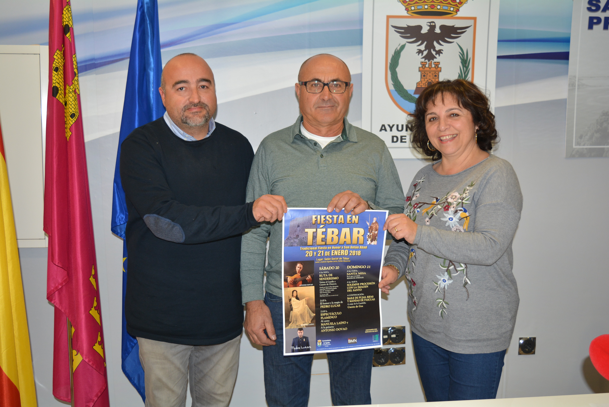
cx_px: 304
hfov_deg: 47.9
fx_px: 686
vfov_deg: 33.1
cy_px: 204
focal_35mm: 40
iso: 400
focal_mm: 27
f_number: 4
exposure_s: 1/60
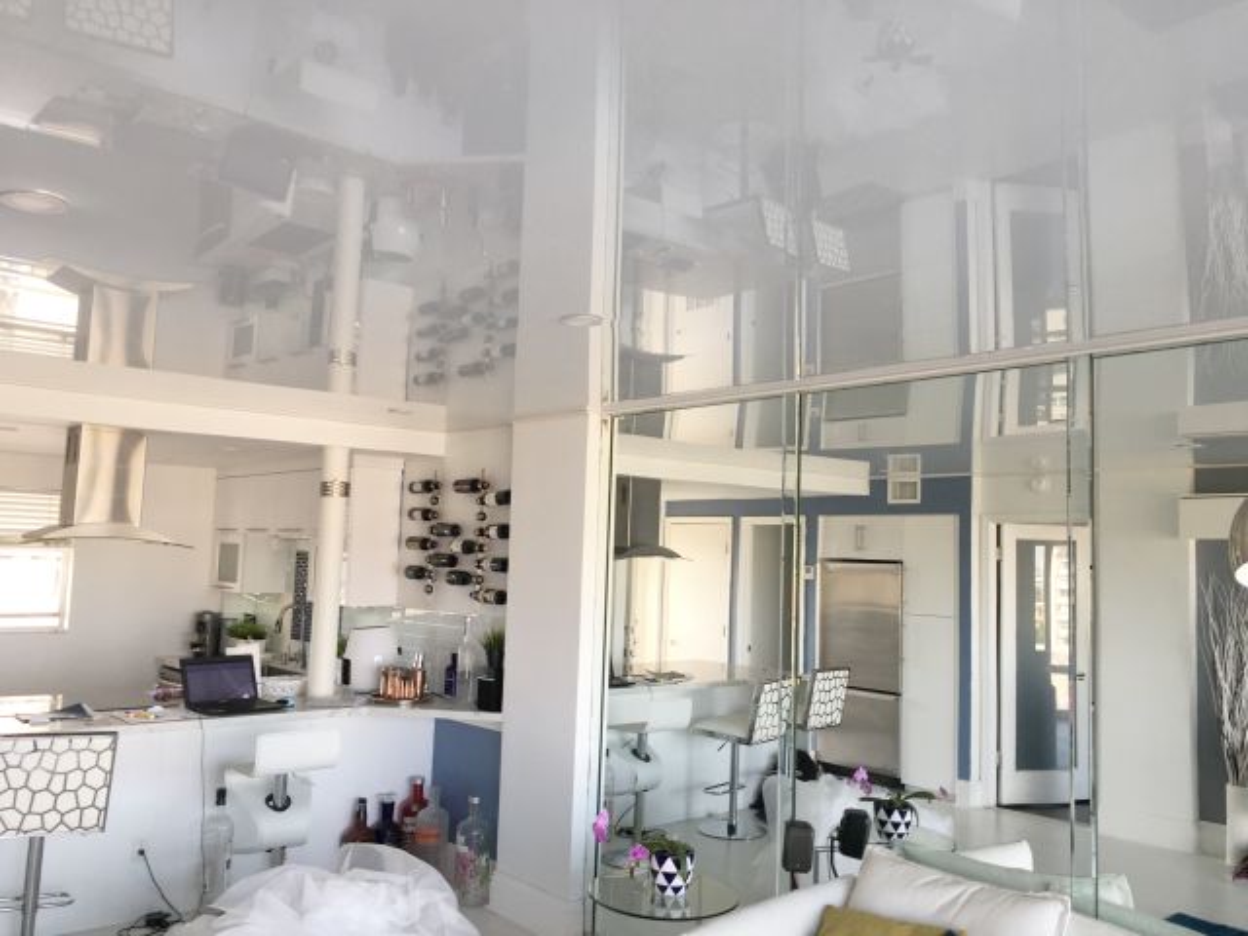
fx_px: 1046
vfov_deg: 48.2
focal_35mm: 29
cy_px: 468
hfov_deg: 61.7
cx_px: 624
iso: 32
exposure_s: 1/60
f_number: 2.2
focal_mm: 4.15
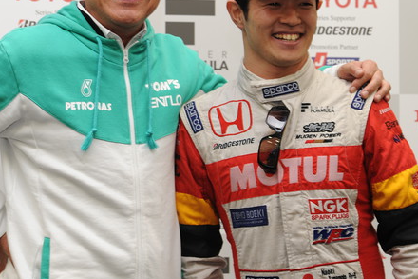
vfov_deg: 14.3
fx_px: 1103
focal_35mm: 95
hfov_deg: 21.4
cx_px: 142
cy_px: 79
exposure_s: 1/60
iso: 400
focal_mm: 58
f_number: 5.6
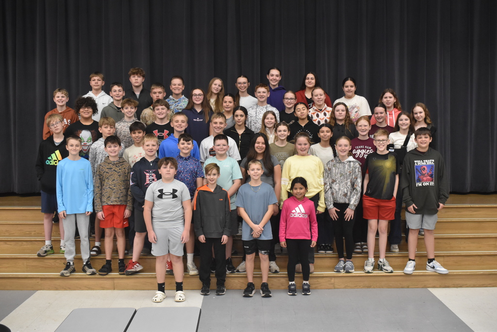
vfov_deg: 29.0
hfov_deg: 42.3
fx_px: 642
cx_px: 248
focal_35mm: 46
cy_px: 166
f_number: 5.6
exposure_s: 1/50
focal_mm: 31
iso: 1800
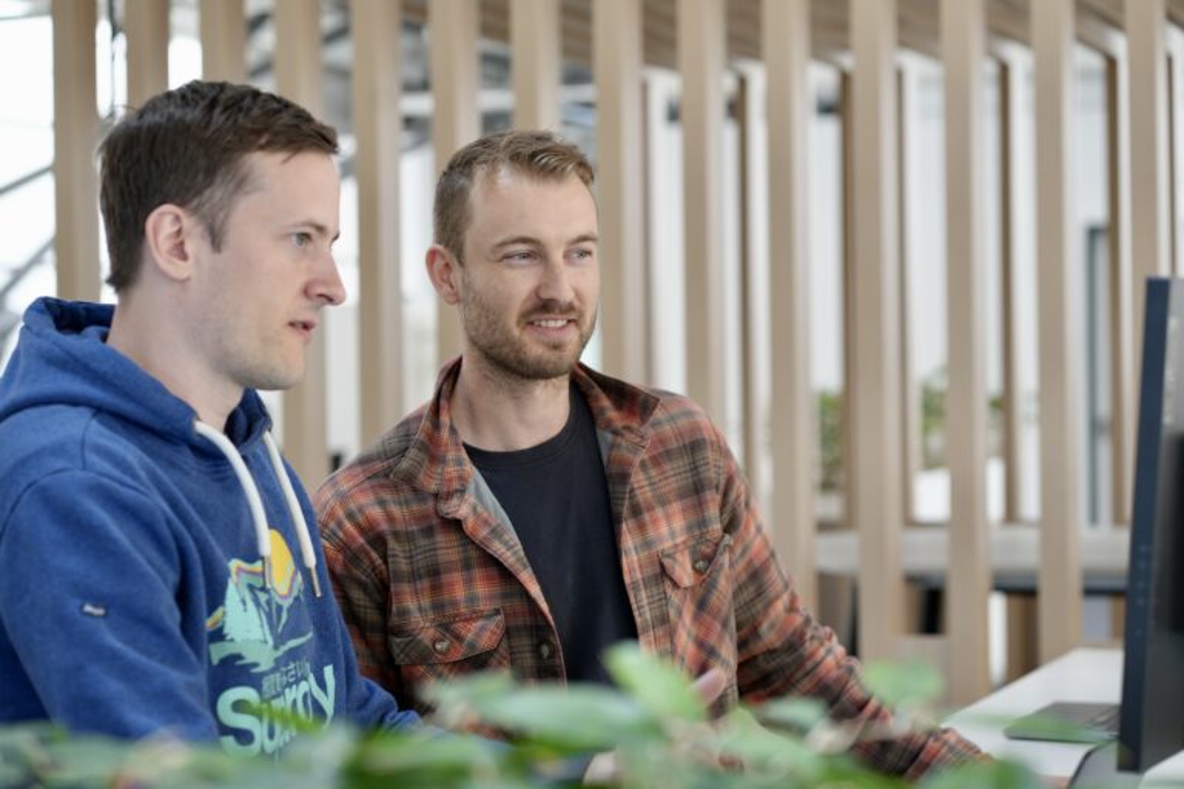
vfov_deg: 16.1
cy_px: 394
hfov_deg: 23.9
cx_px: 592
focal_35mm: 85
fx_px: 2795
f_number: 4
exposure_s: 1/160
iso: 640
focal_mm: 85
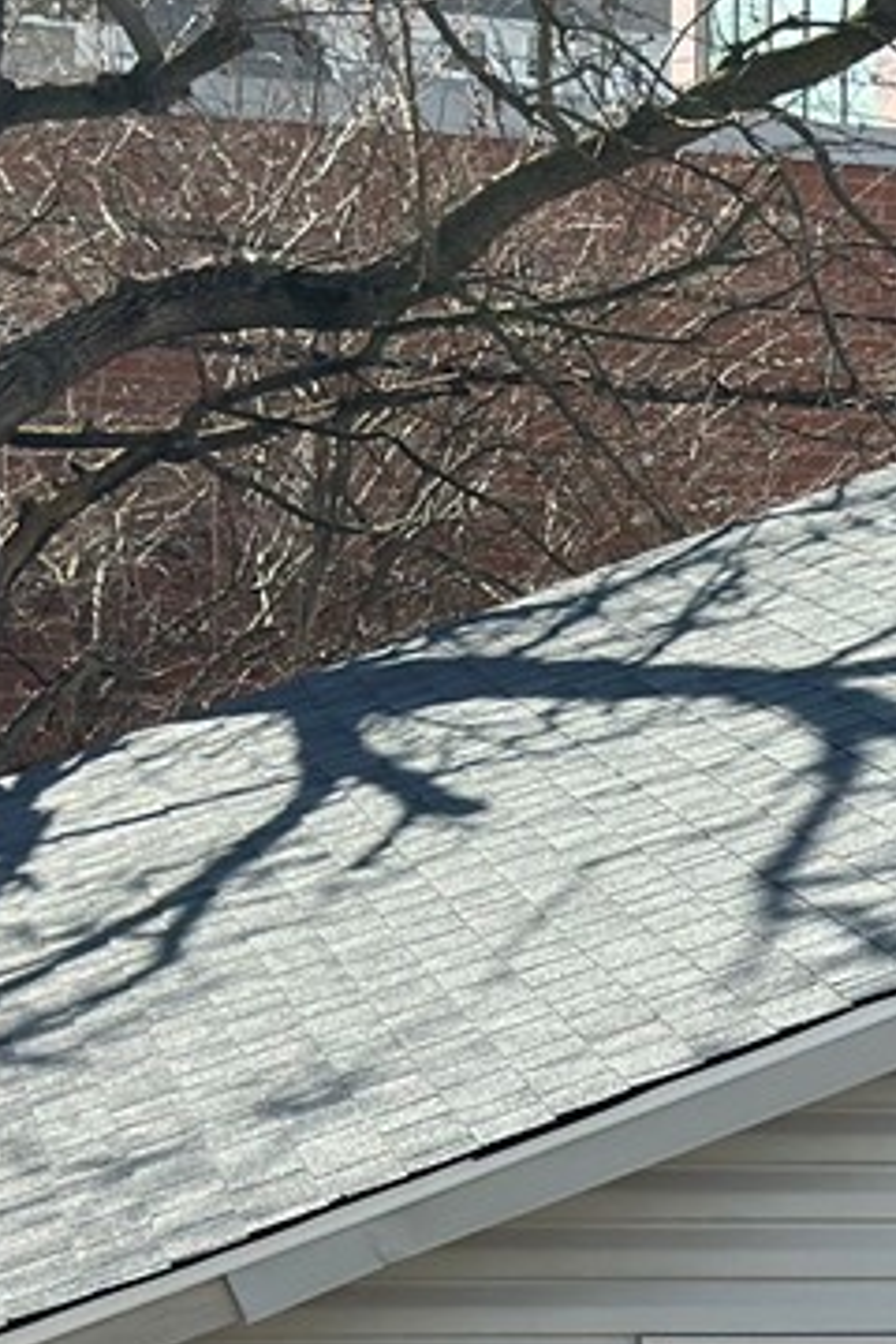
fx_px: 5301
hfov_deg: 9.2
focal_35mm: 142
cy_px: 1299
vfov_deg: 14.3
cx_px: 1628
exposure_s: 1/2304
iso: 80
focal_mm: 6.86
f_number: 1.78
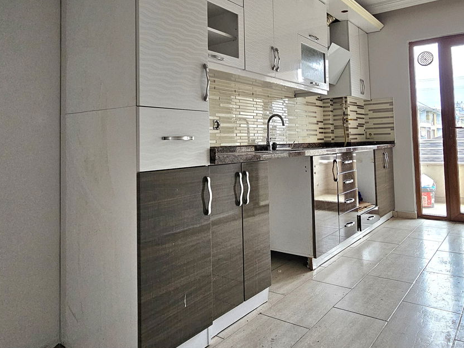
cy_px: 133
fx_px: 335
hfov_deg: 69.4
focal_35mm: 25
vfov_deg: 54.3
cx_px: 236
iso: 250
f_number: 2.2
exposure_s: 1/70.9
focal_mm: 2.2
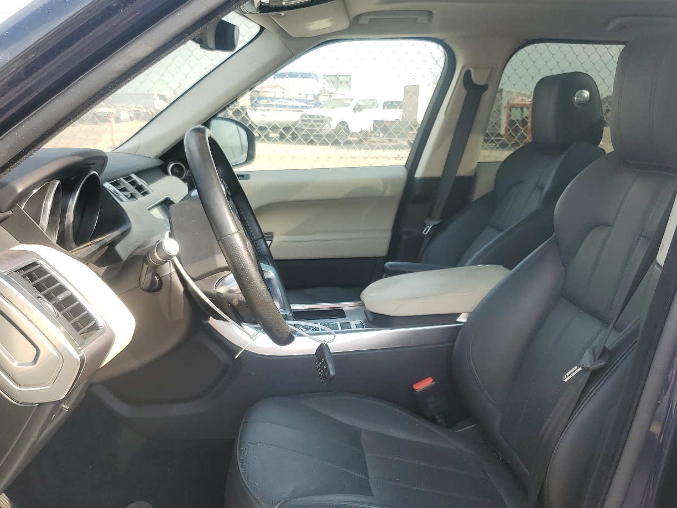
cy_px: 326
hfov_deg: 53.9
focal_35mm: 34
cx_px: 325
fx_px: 665
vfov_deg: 41.4
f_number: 1.5
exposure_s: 1/588
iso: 50
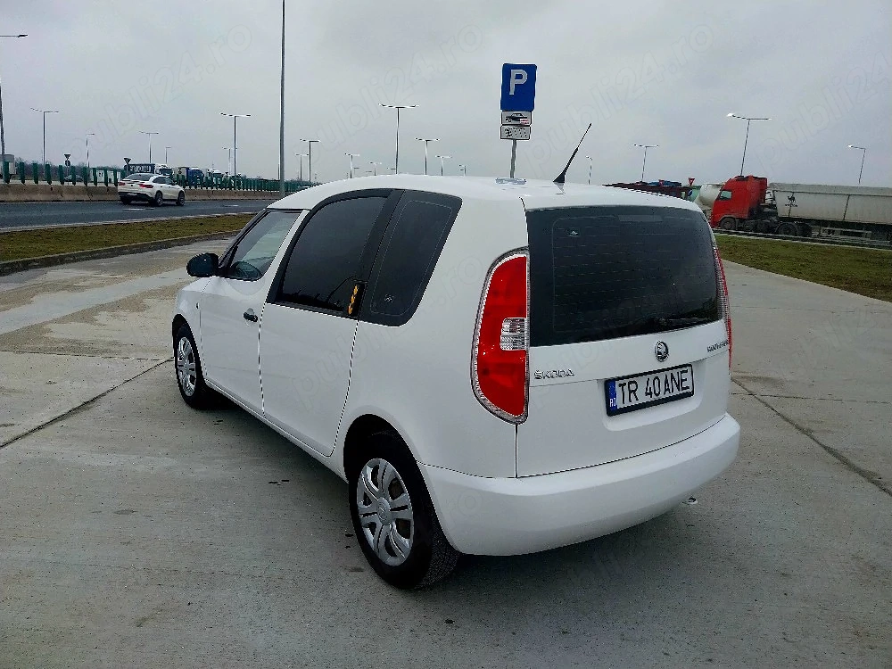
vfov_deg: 53.1
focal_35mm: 26
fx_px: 670
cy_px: 334
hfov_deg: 67.3
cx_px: 446
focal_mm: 4
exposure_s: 1/263
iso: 25
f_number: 1.8
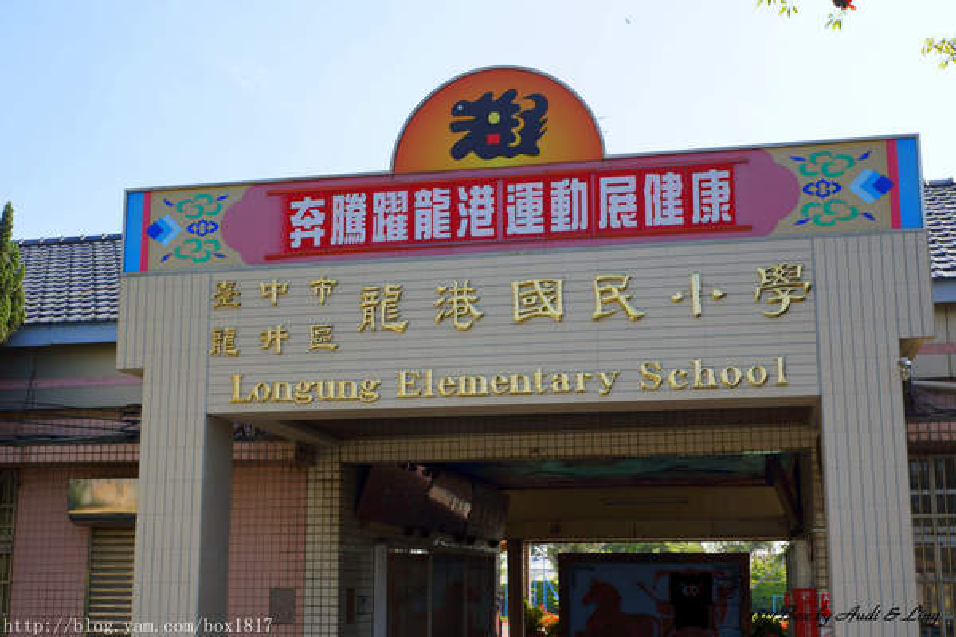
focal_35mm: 45
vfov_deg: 29.9
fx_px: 1195
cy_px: 318
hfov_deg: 43.6
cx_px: 478
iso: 100
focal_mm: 30
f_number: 6.7
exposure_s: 1/60
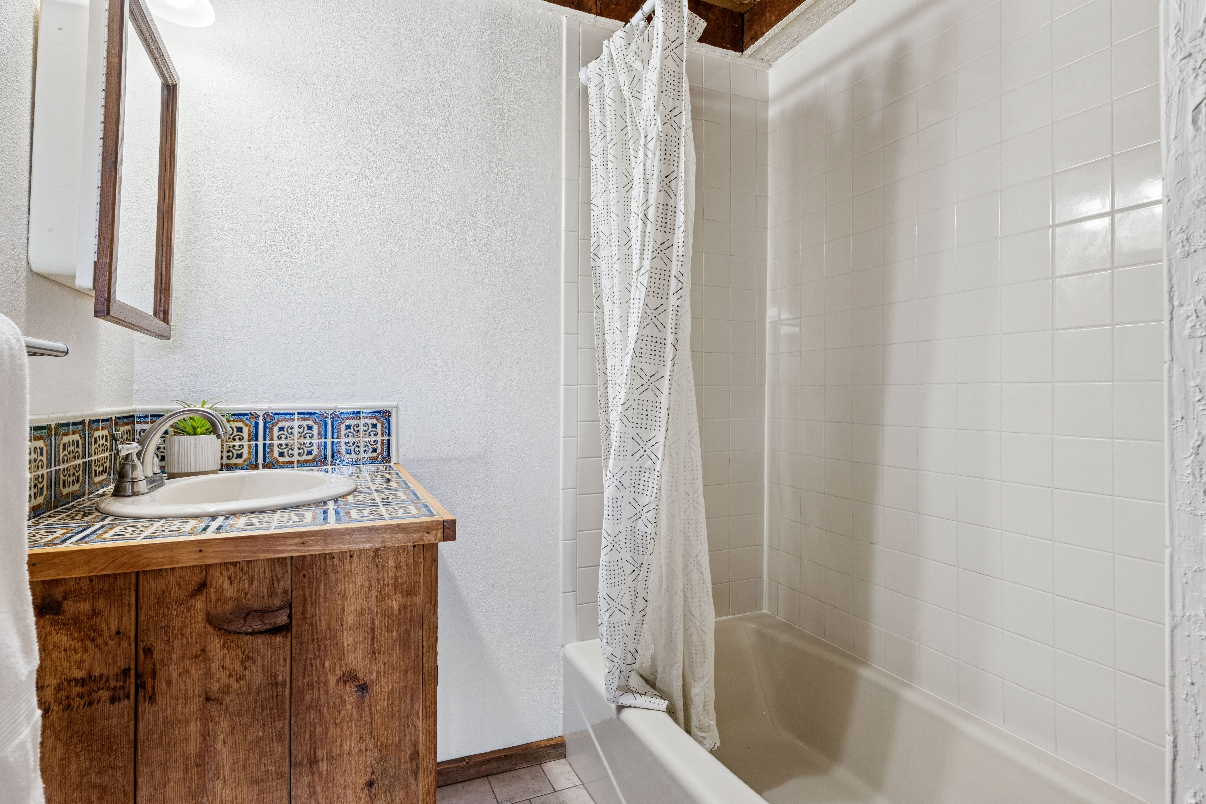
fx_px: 620
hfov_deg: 88.4
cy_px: 402
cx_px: 603
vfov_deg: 65.9
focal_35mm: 18
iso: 400
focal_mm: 18.5
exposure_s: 1/8
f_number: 11
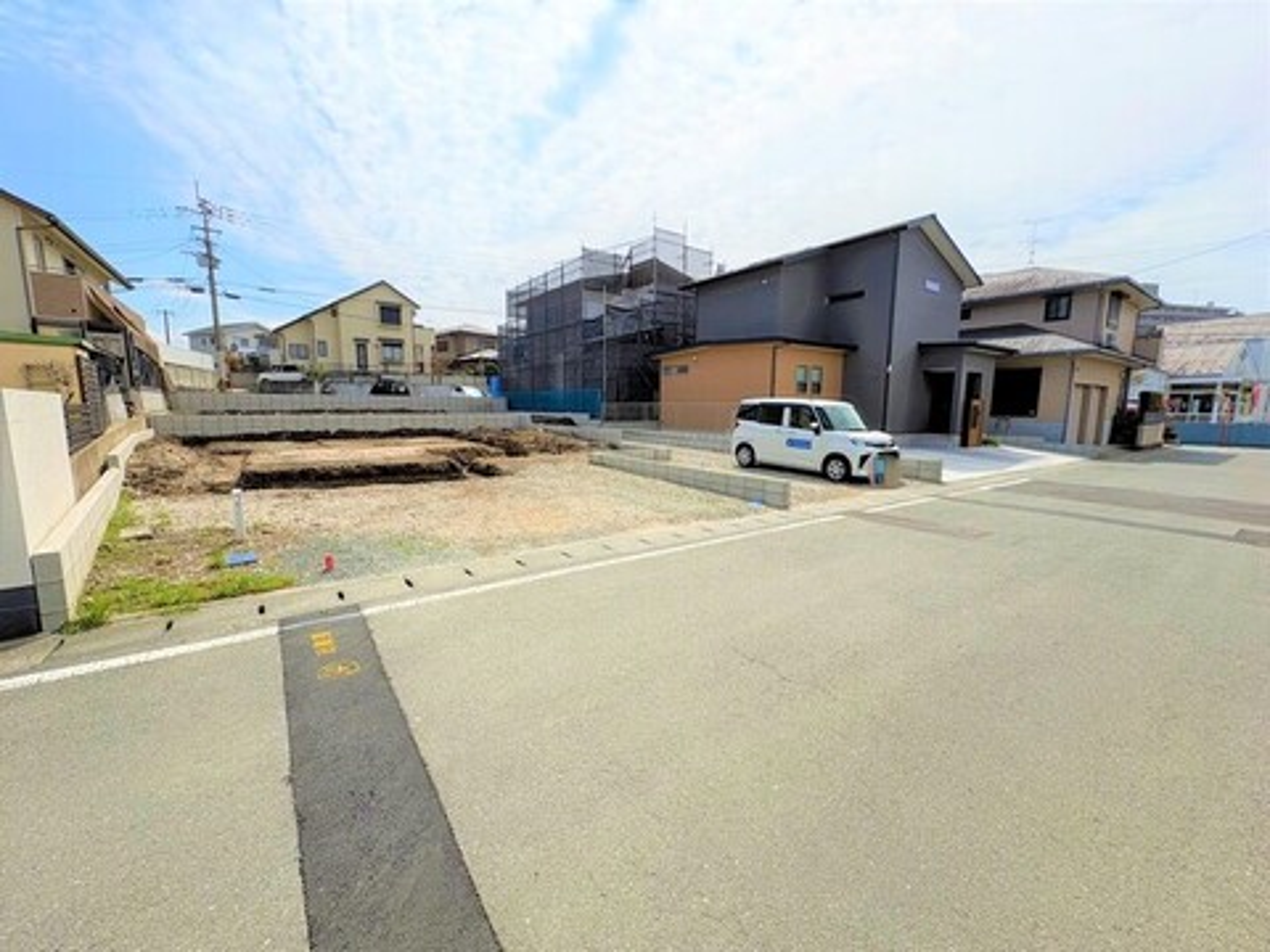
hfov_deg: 102.1
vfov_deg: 85.7
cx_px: 635
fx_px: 514
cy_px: 476
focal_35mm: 14
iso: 50
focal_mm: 2.22
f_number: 2.2
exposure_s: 1/1709
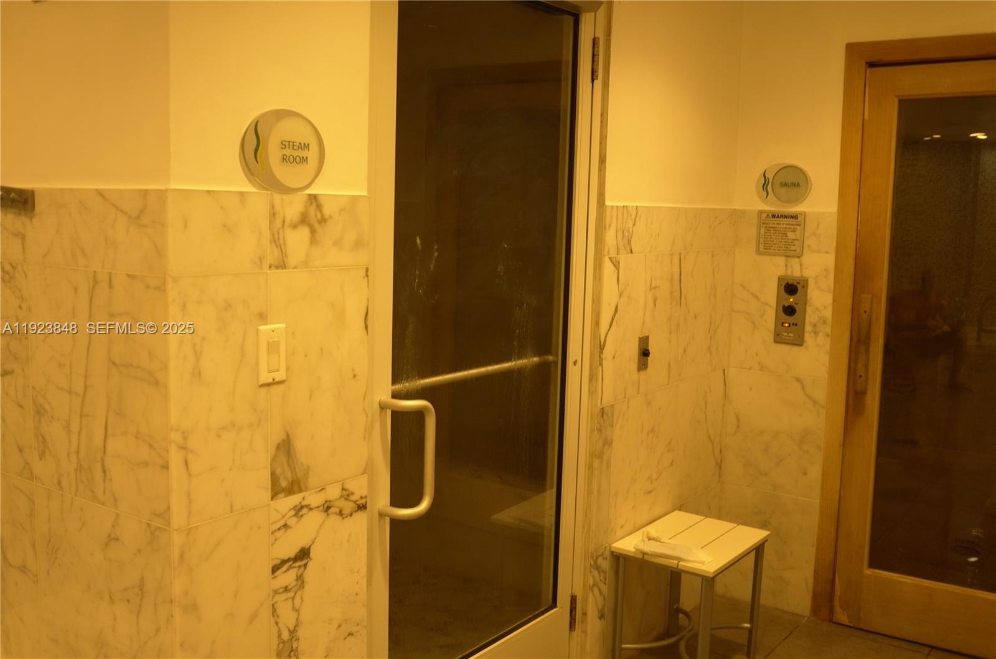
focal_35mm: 36
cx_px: 498
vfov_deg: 36.7
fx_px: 994
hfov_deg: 53.2
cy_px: 330
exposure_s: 1/40
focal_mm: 24
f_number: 2.8
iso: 400
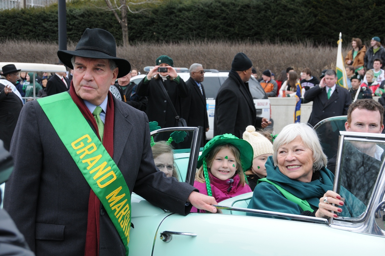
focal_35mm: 72
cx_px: 192
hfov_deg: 28.1
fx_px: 769
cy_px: 128
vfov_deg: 18.9
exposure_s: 1/250
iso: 400
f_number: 8
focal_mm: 48
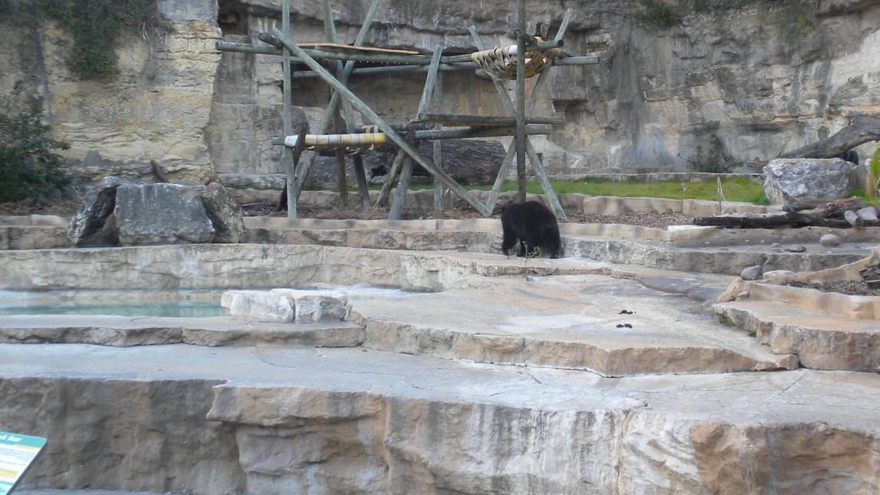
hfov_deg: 37.1
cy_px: 224
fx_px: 1307
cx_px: 526
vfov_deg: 21.4
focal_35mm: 56
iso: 64
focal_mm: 6.6
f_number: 3.5
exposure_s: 1/51
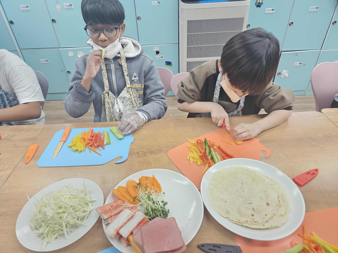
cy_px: 126
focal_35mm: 23
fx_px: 225
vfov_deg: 58.9
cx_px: 169
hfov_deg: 73.9
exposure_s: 1/120
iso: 250
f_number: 1.8
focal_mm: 5.4
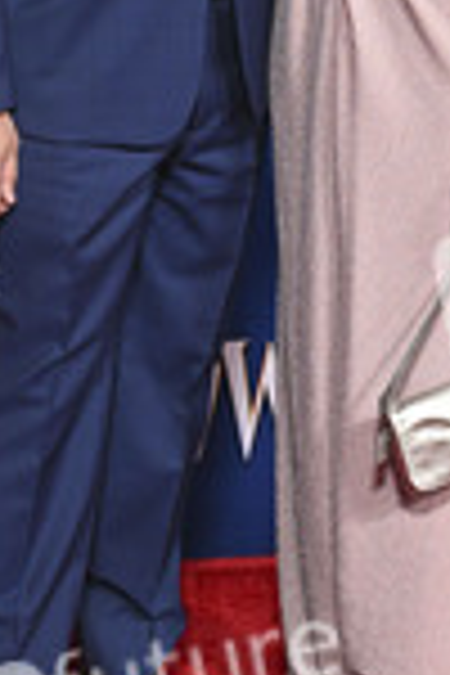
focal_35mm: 117
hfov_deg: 11.7
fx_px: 2194
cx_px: 256
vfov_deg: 17.2
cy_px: 54
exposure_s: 1/250
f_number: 4.5
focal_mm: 44
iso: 3200
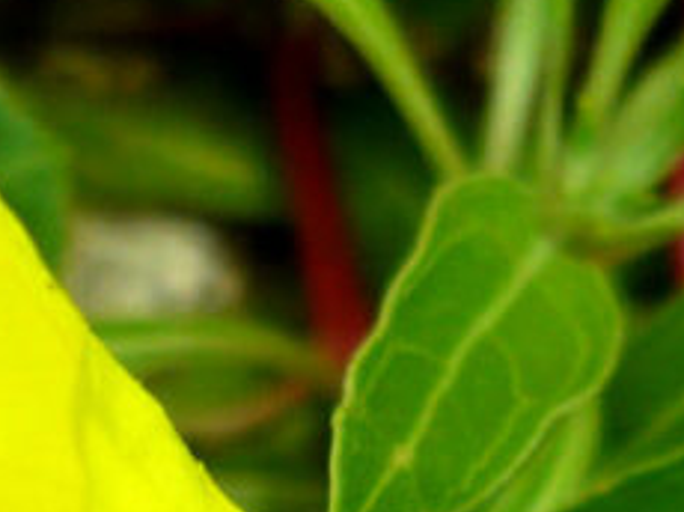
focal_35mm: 168
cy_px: 1000
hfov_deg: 11.7
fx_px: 3316
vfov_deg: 8.4
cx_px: 36
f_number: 2.8
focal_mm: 5.5
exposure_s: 1/100
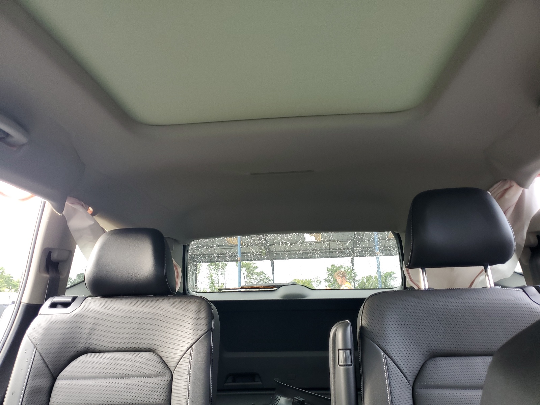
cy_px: 202
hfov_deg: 67.3
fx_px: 406
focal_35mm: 26
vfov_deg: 53.1
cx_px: 270
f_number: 1.5
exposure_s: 1/60.2
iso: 61
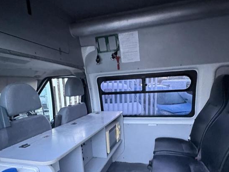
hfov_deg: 73.8
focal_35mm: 23
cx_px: 124
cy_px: 115
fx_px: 152
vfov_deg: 57.6
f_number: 2.2
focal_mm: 2.22
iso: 1000
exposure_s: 1/40
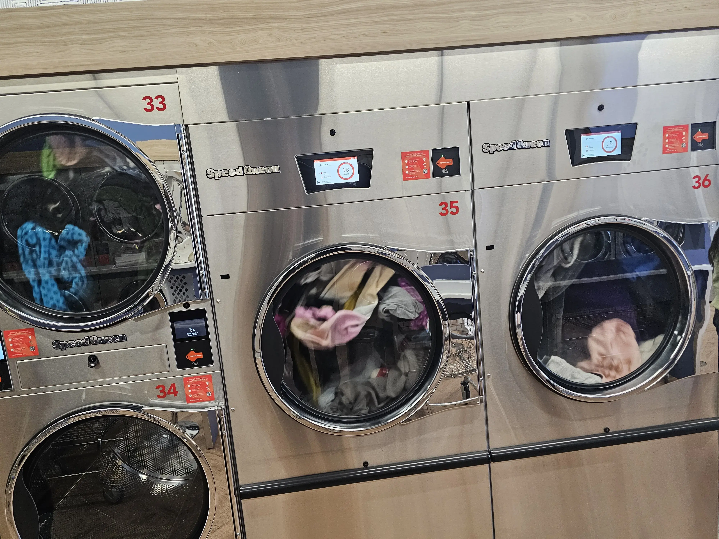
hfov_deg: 73.9
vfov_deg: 58.9
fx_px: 478
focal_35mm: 23
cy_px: 270
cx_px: 360
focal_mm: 6.3
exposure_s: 1/120
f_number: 1.7
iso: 320
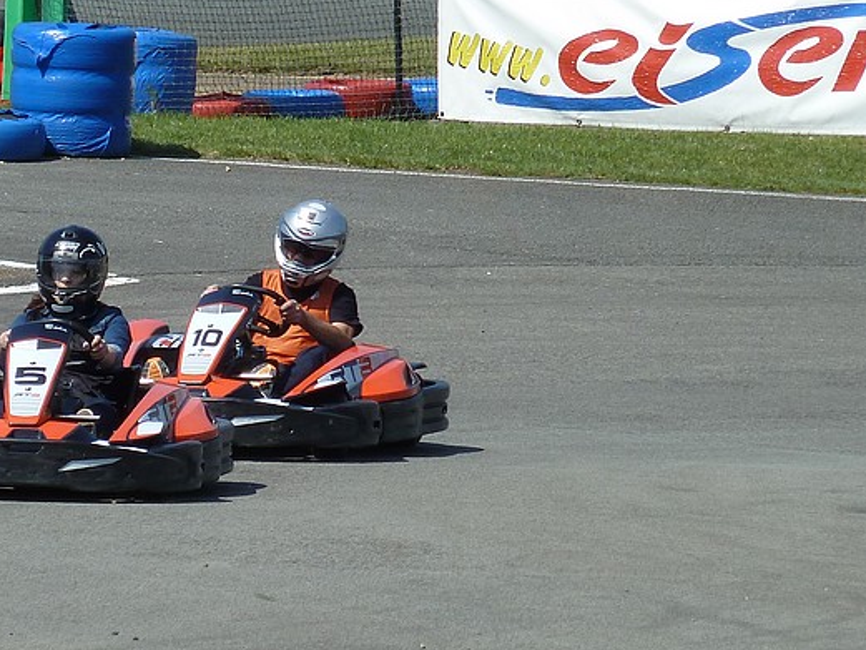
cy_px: 329
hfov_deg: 3.2
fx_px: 15414
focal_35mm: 616
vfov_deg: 2.4
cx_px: 332
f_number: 4.9
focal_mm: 49.2
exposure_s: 1/500
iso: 100
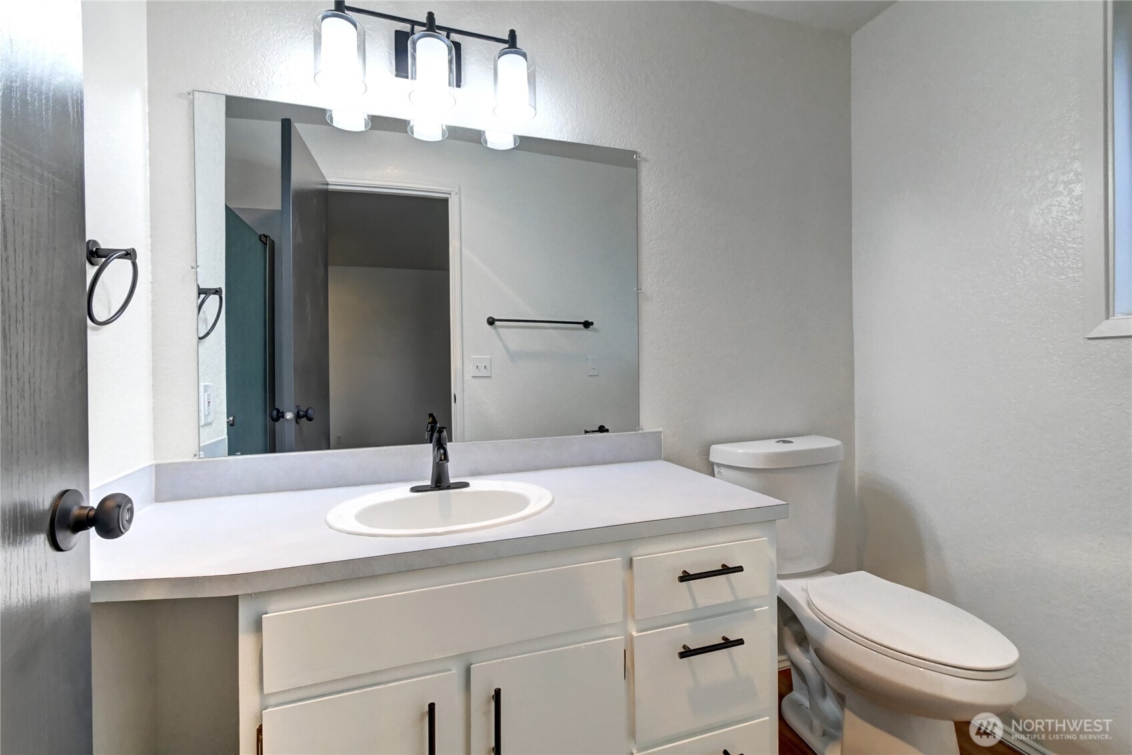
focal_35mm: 15
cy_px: 378
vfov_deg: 77.3
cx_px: 566
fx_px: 472
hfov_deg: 100.4
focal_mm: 10
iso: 3200
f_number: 11
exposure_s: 1/13
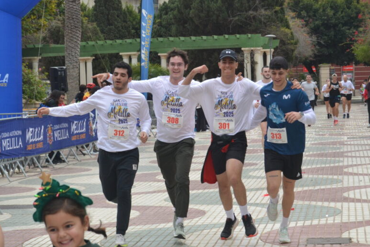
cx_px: 207
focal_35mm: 110
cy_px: 129
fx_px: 1127
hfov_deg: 18.6
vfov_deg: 12.5
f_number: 5.6
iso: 500
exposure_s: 1/500
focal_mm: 55
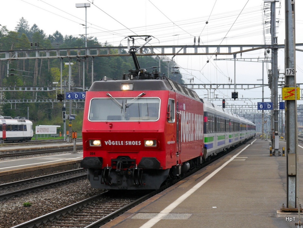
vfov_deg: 28.1
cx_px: 152
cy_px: 114
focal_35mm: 52
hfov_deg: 36.8
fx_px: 455
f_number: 5.6
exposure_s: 1/160
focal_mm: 26
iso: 160
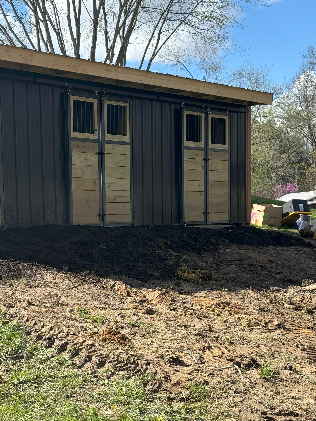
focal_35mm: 55
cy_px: 267
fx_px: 669
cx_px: 96
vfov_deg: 34.7
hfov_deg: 26.3
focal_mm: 5.96
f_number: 1.6
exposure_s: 1/2151
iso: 50
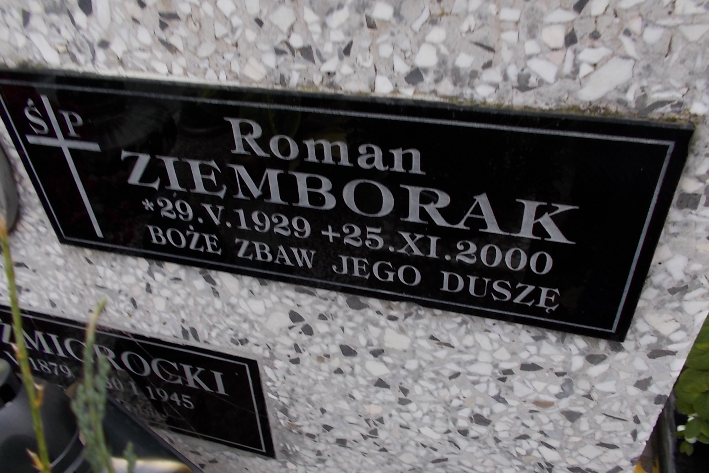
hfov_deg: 65.5
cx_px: 357
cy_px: 231
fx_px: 551
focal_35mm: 28
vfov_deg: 46.4
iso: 80
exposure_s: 1/30
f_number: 3.2
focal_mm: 4.6
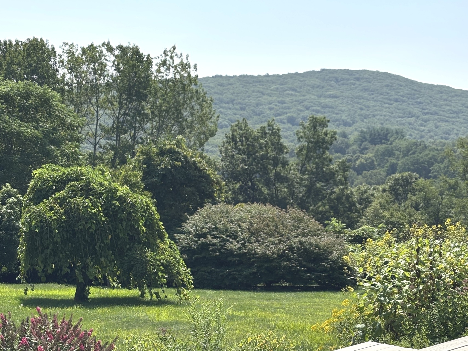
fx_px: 946
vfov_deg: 21.0
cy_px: 213
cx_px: 232
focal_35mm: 70
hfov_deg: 27.8
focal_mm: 5.96
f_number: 1.6
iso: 40
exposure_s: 1/4425
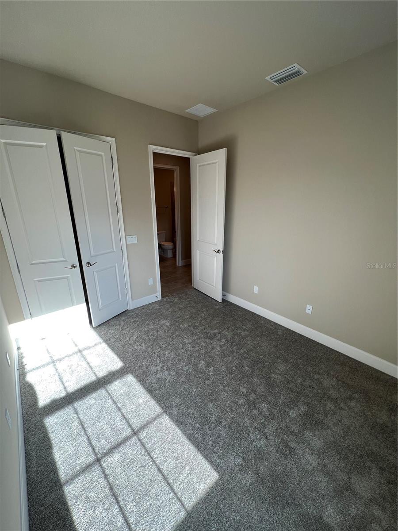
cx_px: 199
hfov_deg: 89.9
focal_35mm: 13
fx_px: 199
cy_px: 266
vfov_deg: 106.2
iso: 40
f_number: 1.8
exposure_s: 1/99
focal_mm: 1.57
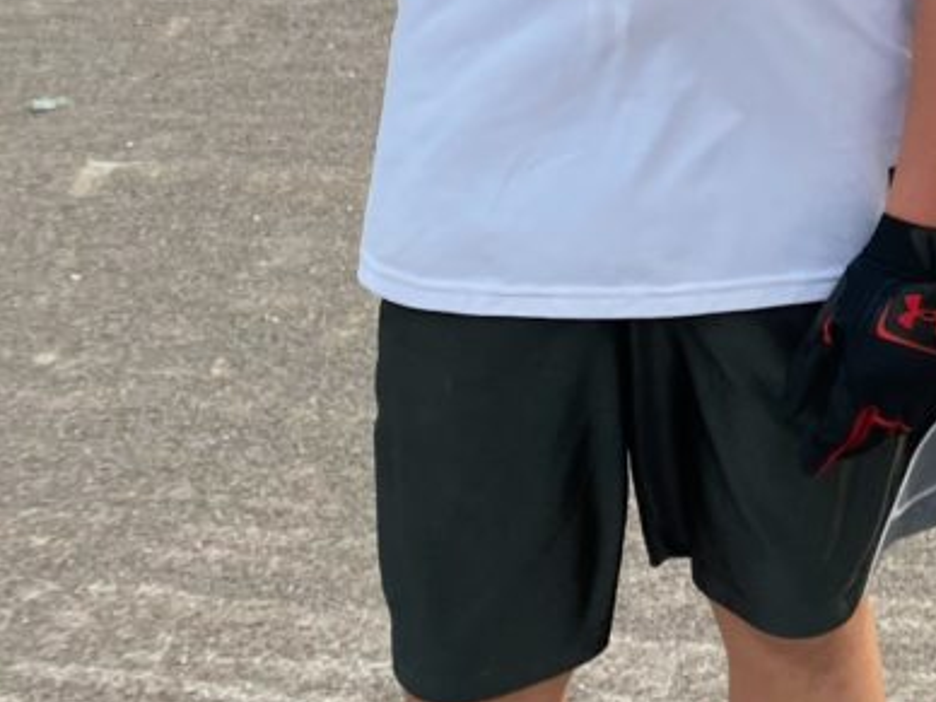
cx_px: 1542
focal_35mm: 103
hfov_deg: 16.7
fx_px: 2785
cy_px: -347
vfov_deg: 13.5
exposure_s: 1/161
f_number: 1.8
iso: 32
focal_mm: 4.25
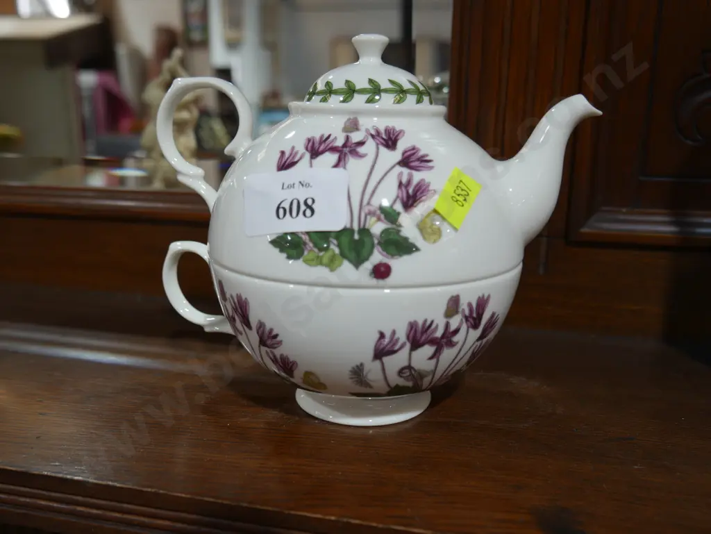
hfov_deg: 56.8
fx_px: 658
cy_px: 267
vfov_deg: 44.2
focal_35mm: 32
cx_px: 356
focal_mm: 16
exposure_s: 1/60
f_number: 3.6
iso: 250
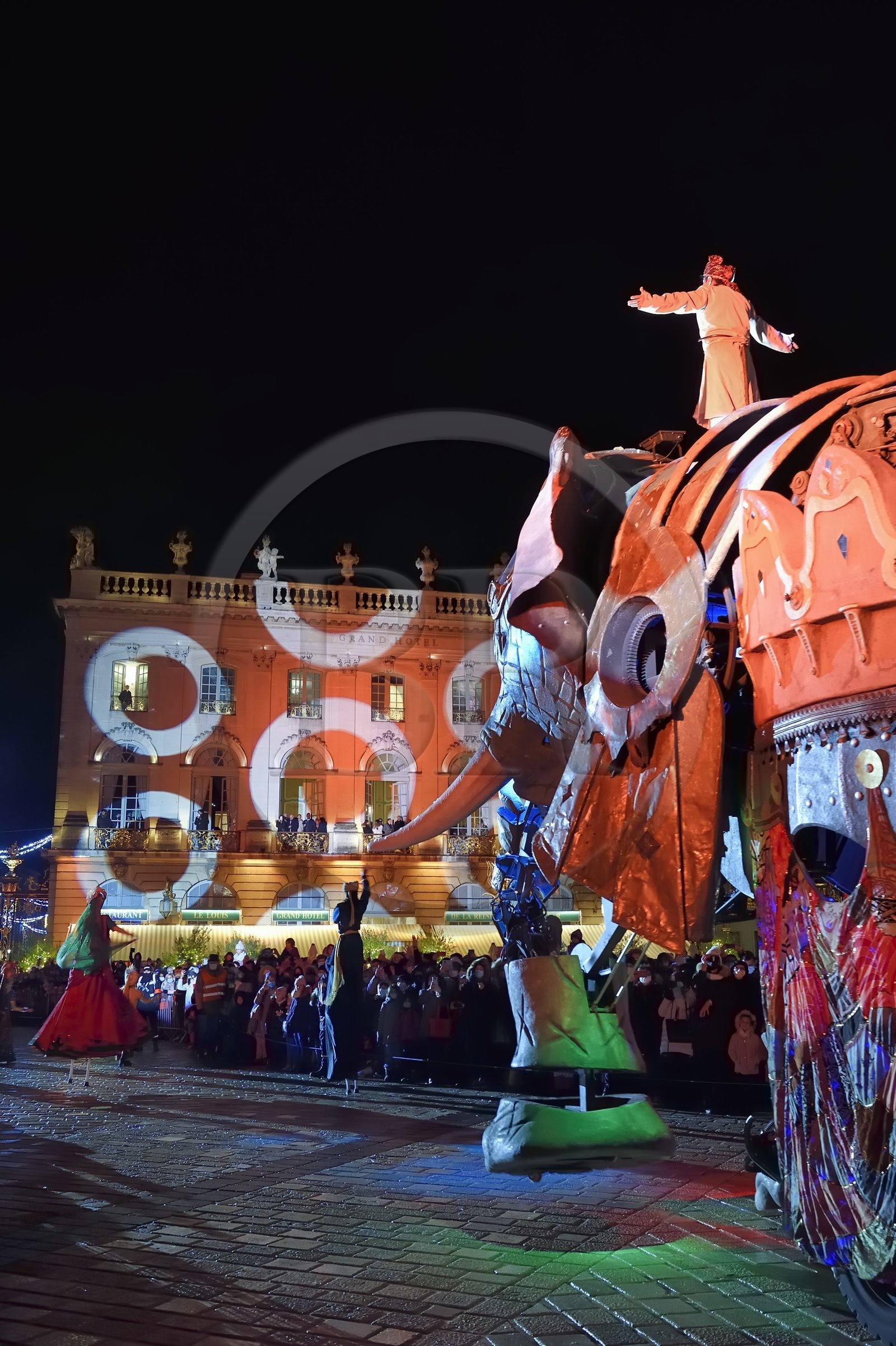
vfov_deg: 58.7
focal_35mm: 32
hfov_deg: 41.1
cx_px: 448
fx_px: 1196
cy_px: 673
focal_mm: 32
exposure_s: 1/15
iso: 1600
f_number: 6.3
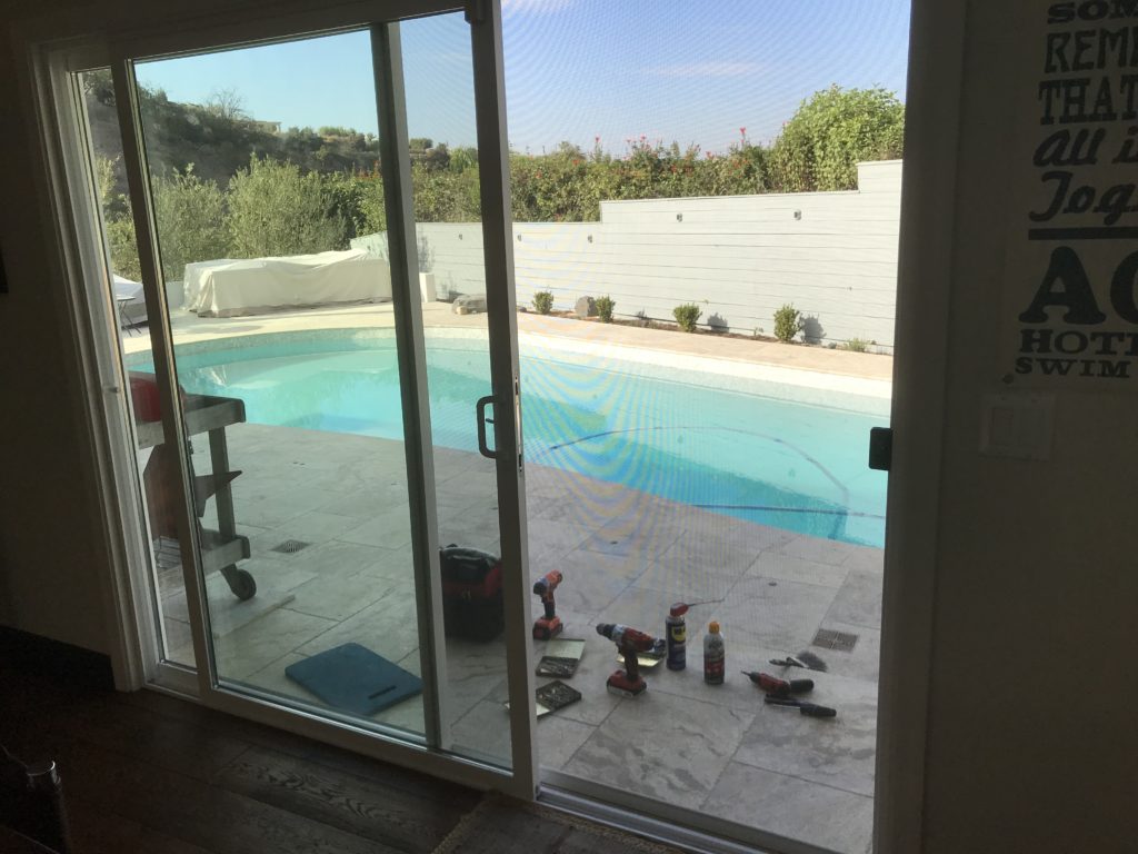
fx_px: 920
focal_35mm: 28
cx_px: 569
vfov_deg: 49.7
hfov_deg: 63.4
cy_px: 427
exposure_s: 1/1227
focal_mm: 3.99
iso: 20
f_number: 1.8
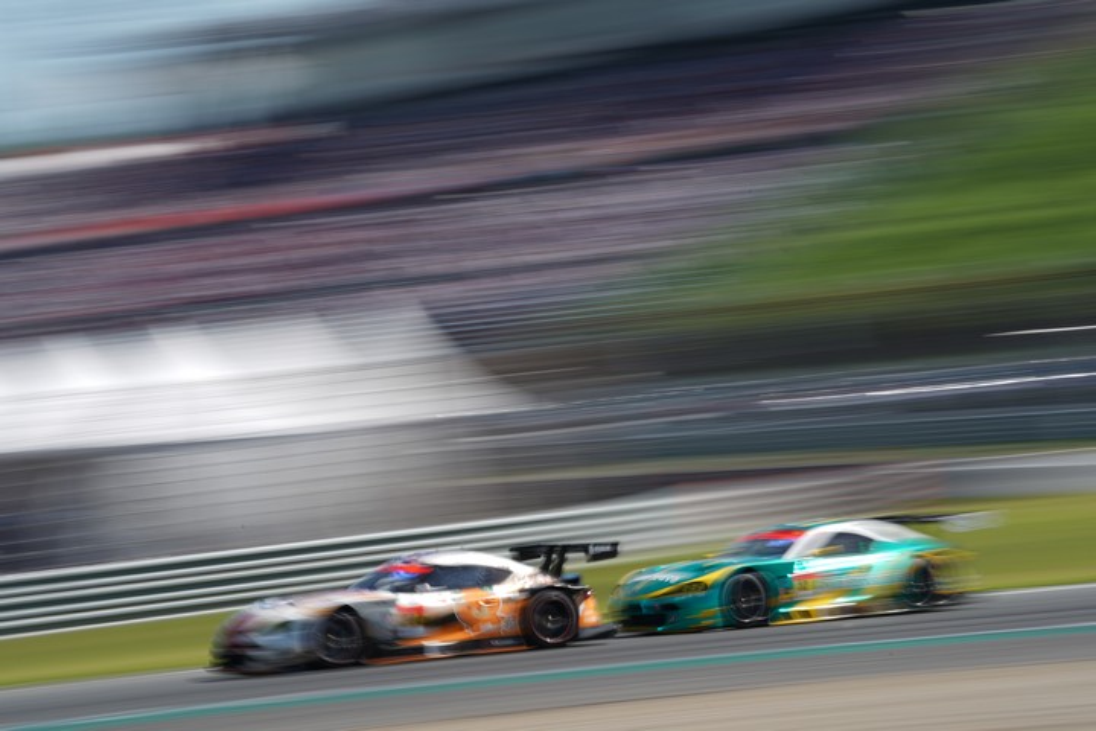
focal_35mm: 200
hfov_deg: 10.3
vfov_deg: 6.9
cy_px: 366
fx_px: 6088
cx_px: 548
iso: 50
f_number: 32
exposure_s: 1/8
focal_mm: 200
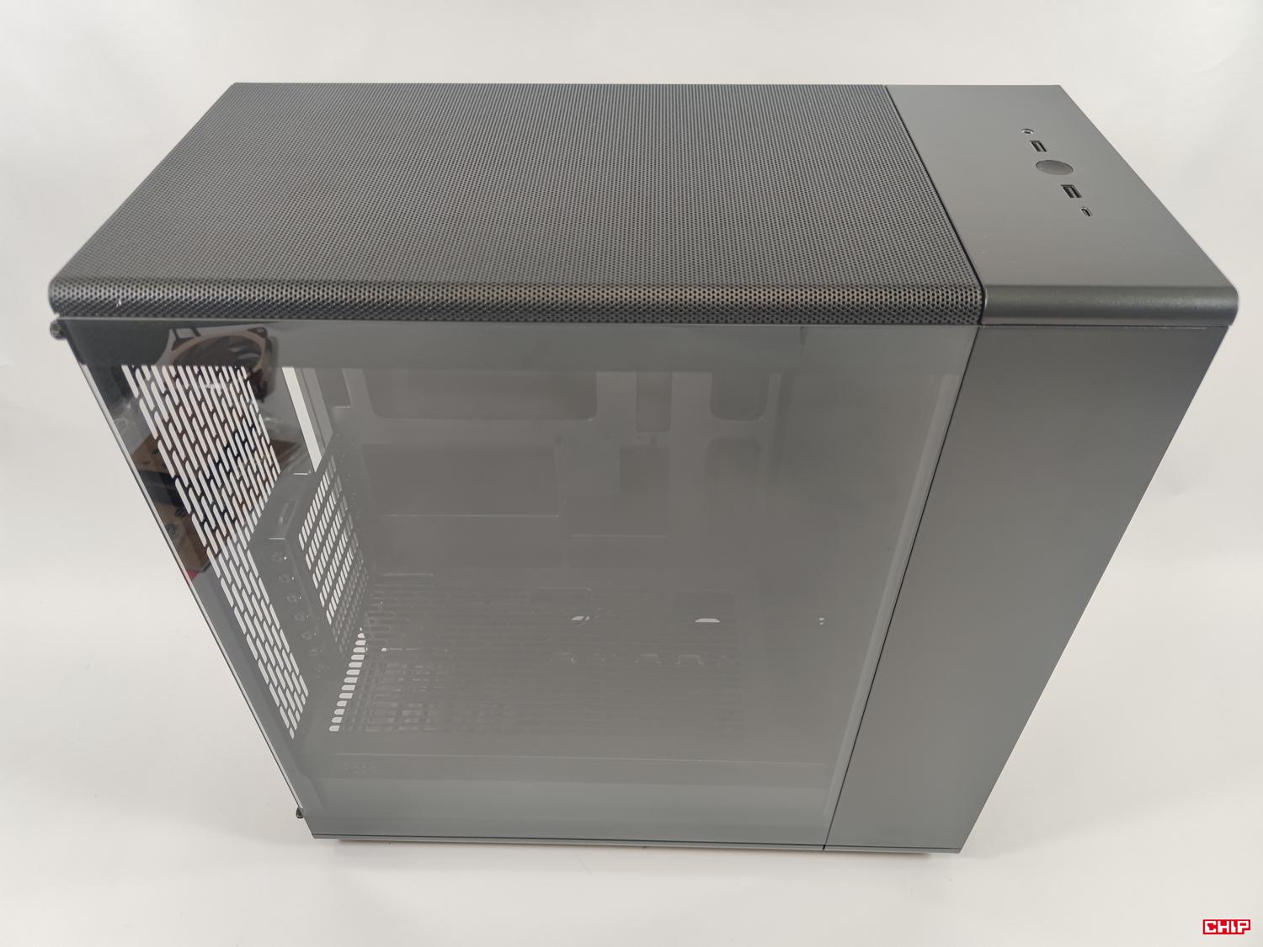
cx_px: 632
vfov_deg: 54.9
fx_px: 912
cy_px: 474
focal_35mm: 25
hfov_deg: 69.4
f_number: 1.85
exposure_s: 1/100
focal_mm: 6.78
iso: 74
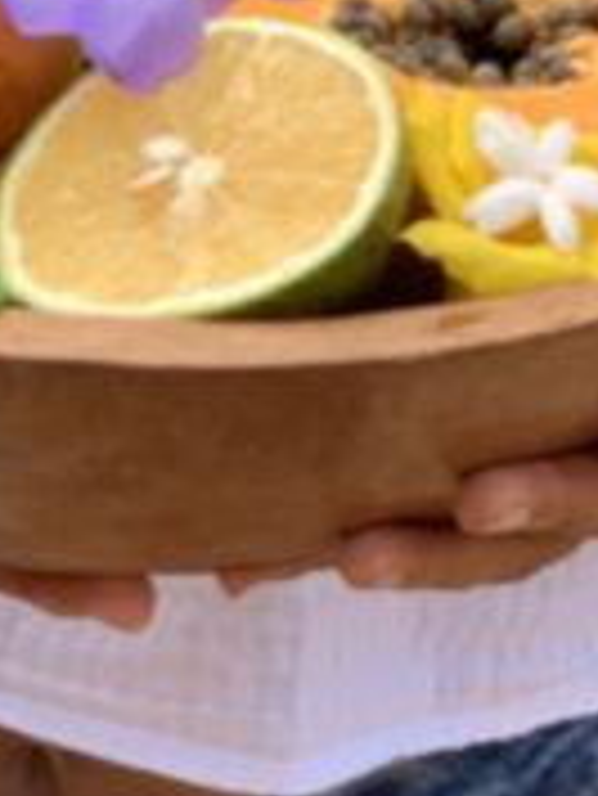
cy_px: -535
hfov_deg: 4.9
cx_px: 103
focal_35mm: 301
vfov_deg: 6.5
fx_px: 6925
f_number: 2.4
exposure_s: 1/122
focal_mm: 6
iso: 20
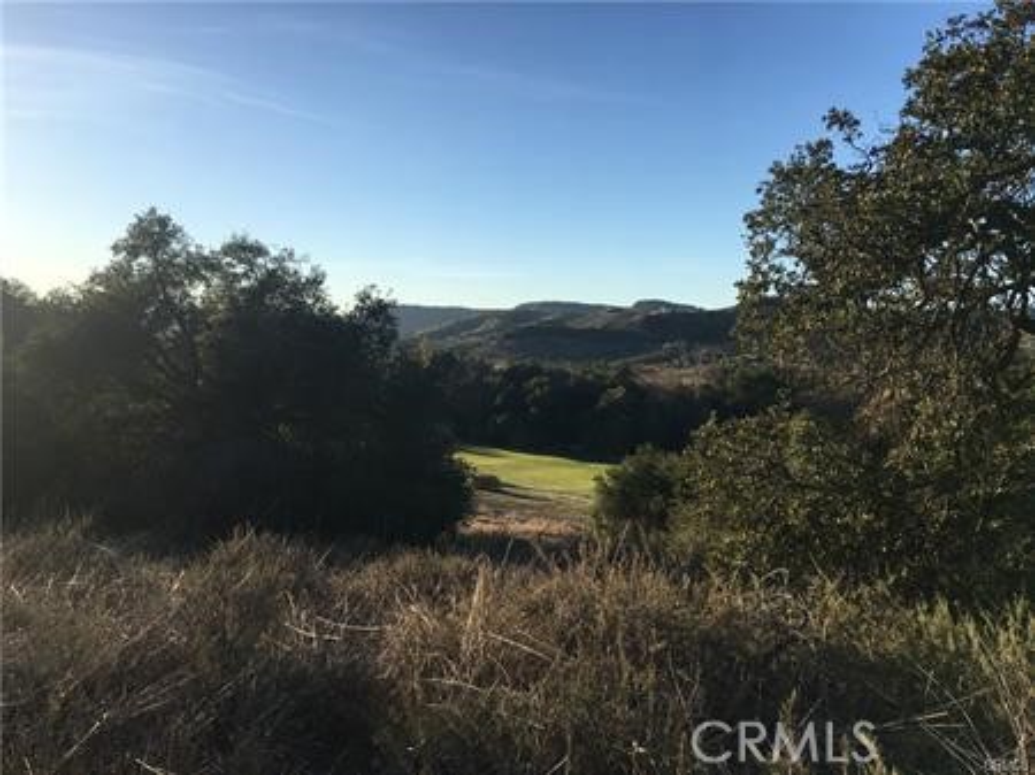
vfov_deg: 48.2
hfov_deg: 61.7
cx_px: 518
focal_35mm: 29
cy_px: 388
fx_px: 867
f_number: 2.2
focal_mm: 4.15
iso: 25
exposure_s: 1/1115
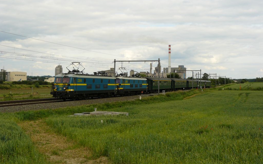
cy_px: 71
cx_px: 131
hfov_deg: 41.1
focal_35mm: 49
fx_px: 351
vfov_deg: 26.3
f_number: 5.6
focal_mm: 7.6
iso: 100
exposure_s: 1/250
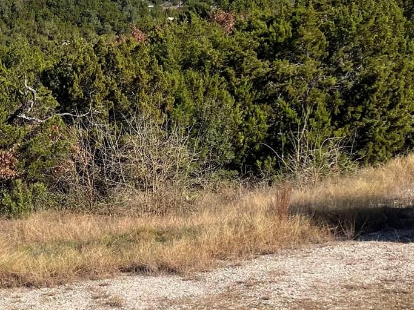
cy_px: 219
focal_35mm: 78
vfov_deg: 18.8
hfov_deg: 23.5
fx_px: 933
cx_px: -37
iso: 32
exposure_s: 1/3125
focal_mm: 4.2
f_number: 1.6
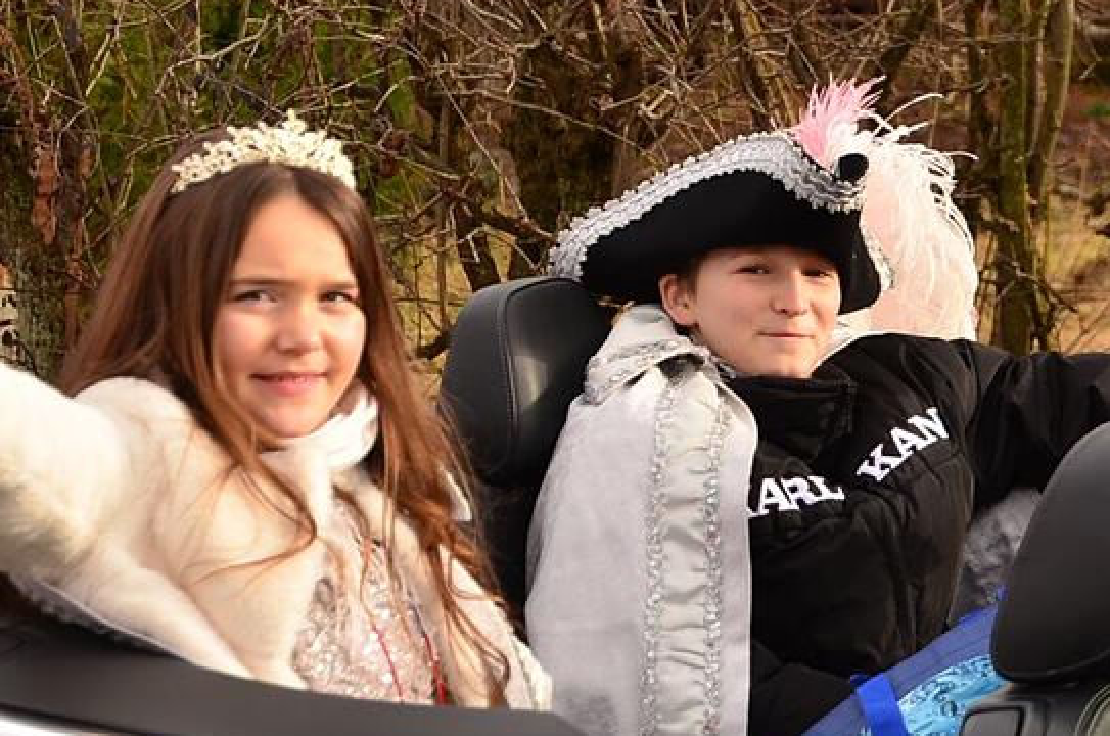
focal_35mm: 164
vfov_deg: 8.3
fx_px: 5048
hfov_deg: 12.5
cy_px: 254
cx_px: 679
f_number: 5.6
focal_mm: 55
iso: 400
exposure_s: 1/500
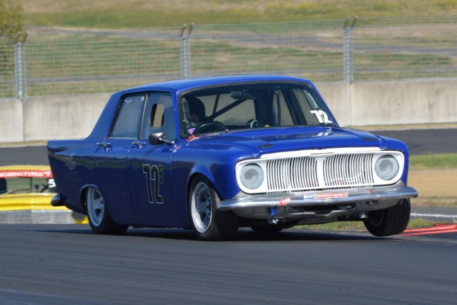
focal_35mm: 465
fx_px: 5904
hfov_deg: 4.4
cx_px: 228
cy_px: 152
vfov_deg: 3.0
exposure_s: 1/1000
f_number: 11
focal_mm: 310
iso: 640
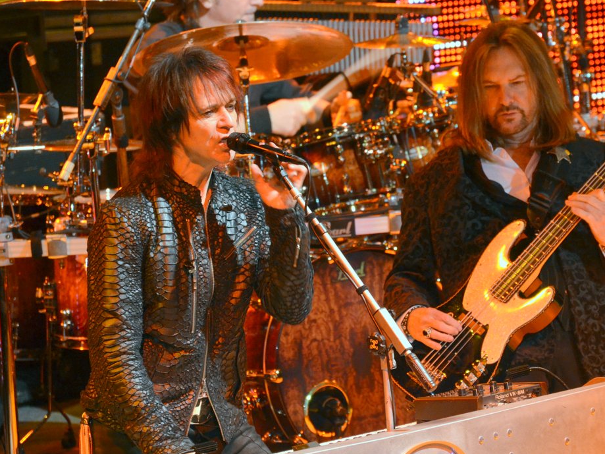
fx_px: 8213
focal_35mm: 470
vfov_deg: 3.2
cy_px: 253
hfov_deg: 4.2
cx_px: 379
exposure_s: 1/160
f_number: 5.6
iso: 1600
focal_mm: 250
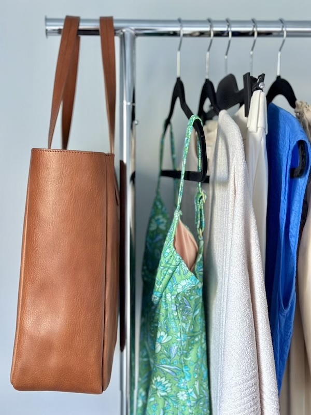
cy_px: 208
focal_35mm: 48
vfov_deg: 39.7
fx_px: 575
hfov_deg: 30.3
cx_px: 156
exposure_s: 1/28
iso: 1000
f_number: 1.78
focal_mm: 6.86
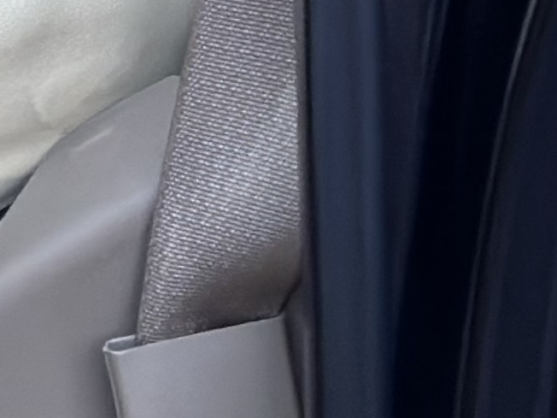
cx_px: -701
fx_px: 4779
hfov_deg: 6.4
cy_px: -860
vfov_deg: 4.8
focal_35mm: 297
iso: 80
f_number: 1.78
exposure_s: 1/473
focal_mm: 6.86
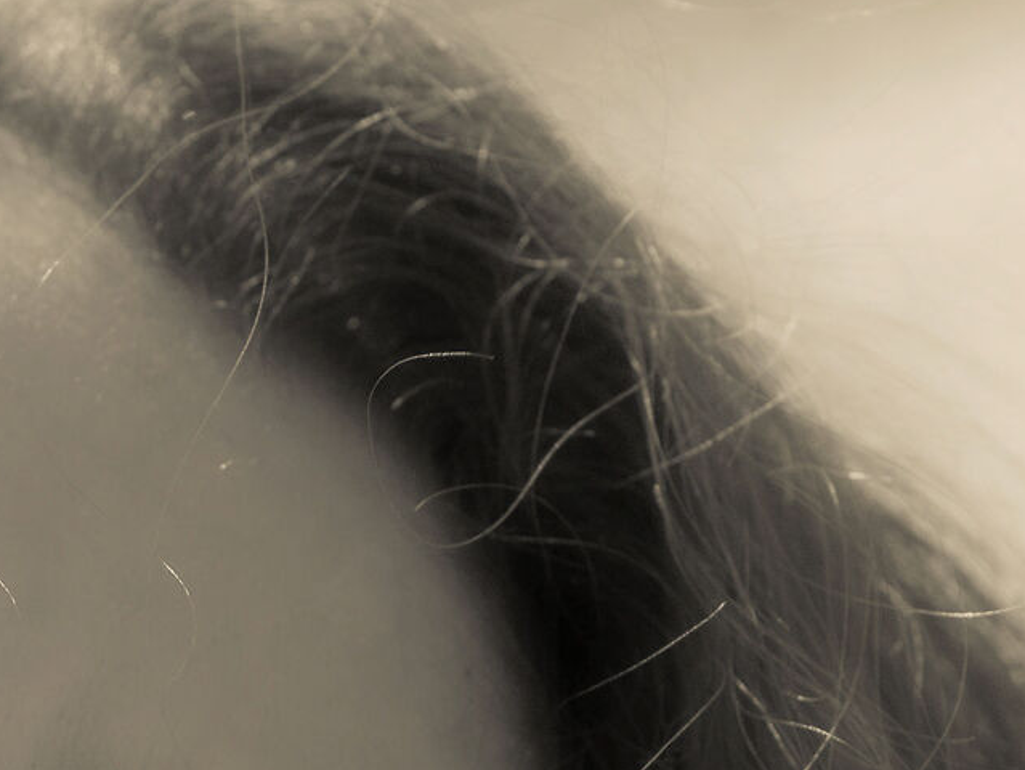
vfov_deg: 2.6
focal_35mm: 563
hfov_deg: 3.5
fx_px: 16680
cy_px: 1115
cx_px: -675
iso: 100
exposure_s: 1/1600
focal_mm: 75
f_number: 4.5
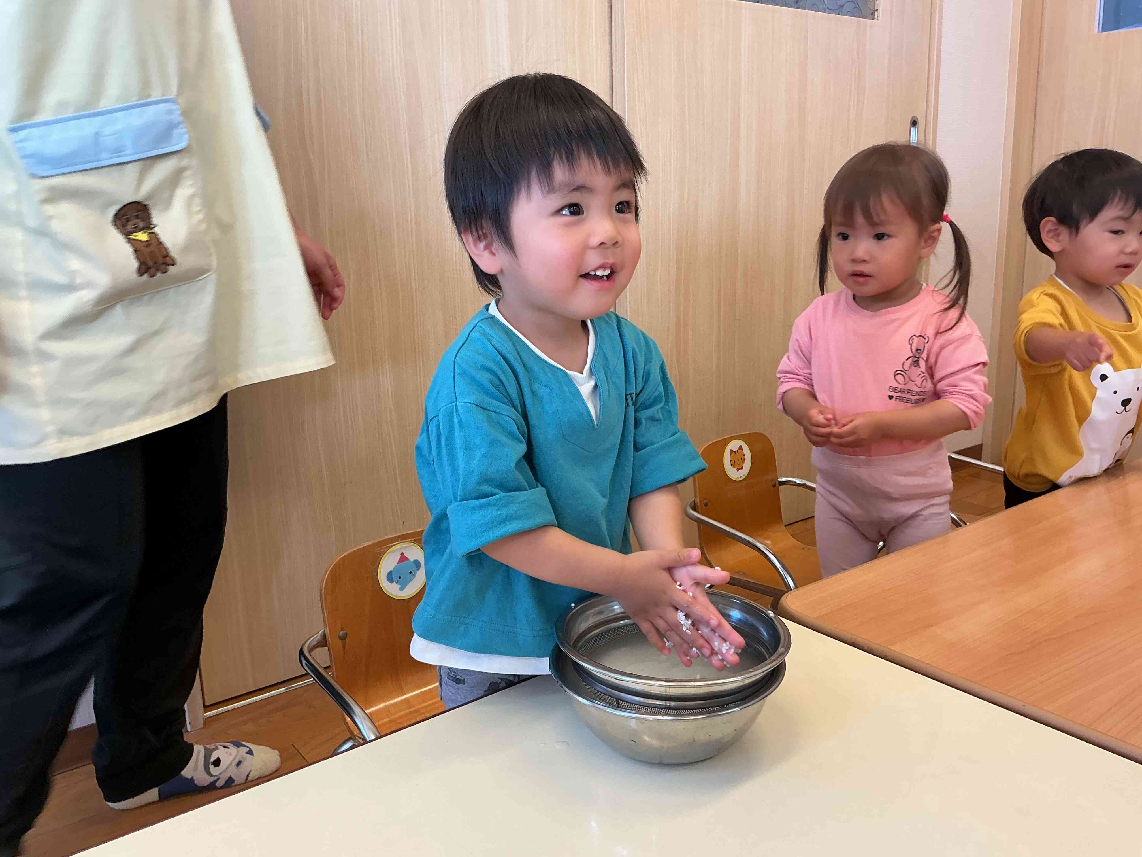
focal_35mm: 29
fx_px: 957
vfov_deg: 48.2
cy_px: 428
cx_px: 571
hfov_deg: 61.7
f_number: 1.8
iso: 40
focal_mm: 3
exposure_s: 1/60
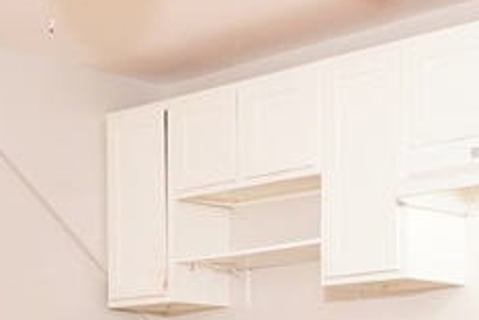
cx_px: 268
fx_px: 1397
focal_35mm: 105
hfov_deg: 19.4
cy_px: 329
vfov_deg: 12.9
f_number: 2.8
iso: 200
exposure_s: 1/2000
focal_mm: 24
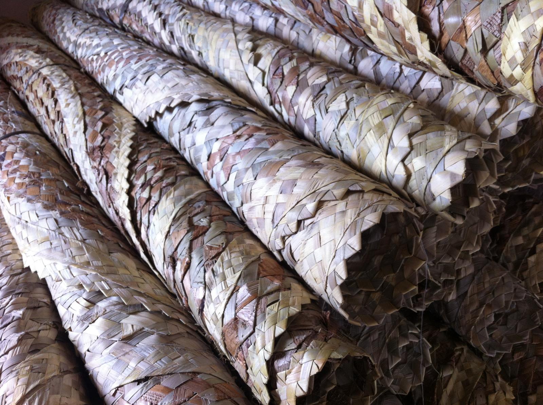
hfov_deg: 52.7
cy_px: 202
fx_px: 548
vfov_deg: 40.6
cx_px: 272
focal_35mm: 35
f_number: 2.8
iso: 80
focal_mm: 3.85
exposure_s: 1/17
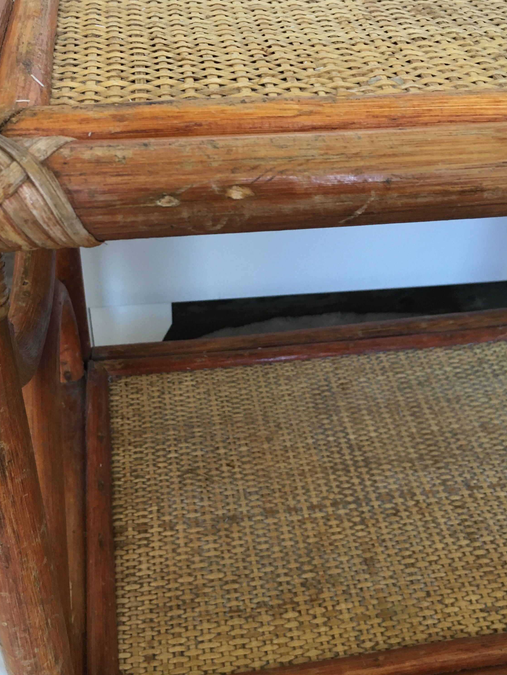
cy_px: 303
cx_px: 252
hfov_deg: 36.8
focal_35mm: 39
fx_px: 762
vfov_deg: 47.8
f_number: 2.2
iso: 125
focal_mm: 4.15
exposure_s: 1/33
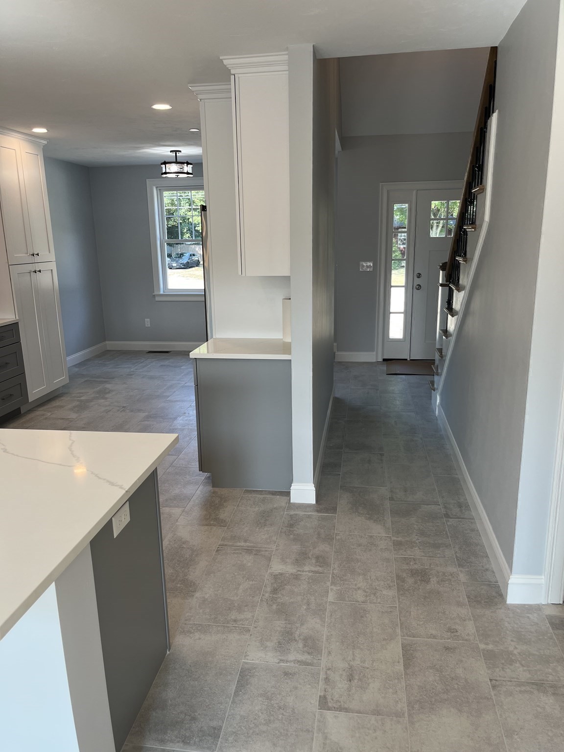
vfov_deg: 67.3
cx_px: 282
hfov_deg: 53.1
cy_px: 376
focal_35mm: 26
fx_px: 565
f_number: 1.6
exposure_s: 1/148
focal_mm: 5.1
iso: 40
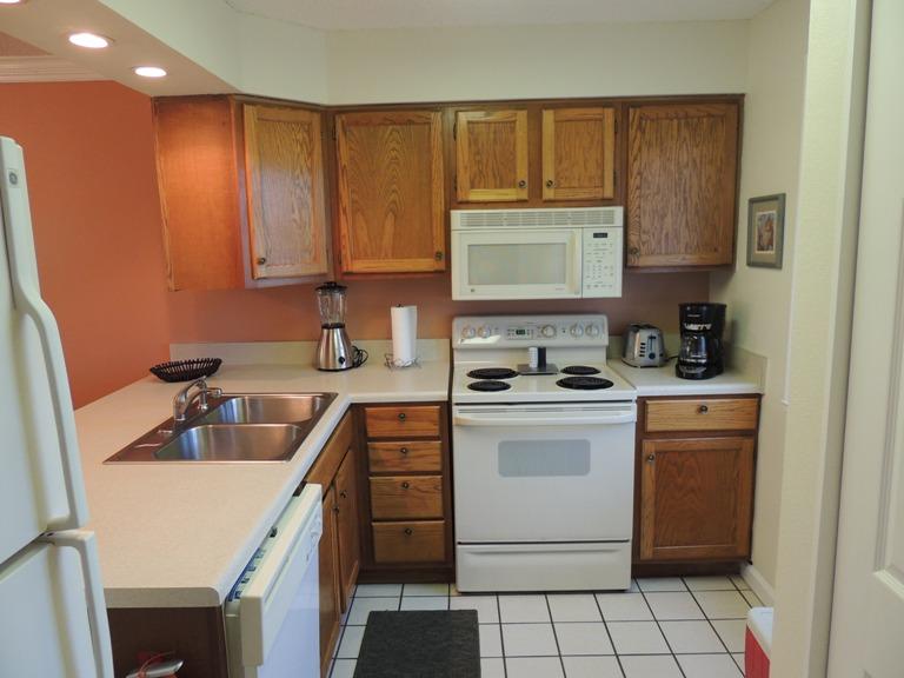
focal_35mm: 24
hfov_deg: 71.6
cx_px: 452
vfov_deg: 56.8
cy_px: 339
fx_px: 627
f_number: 3
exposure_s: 1/30
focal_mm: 4.3
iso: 280
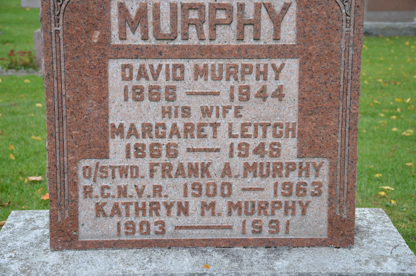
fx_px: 726
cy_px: 138
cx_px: 208
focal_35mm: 63
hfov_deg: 32.0
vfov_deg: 21.5
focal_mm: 42
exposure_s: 1/125
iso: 360
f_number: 5.6
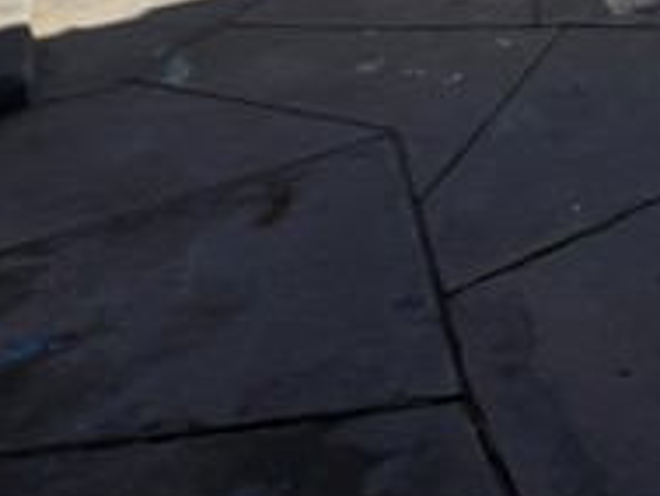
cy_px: -238
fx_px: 839
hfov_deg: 33.2
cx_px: 831
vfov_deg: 25.3
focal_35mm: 44
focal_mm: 1.57
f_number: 1.8
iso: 32
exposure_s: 1/2370
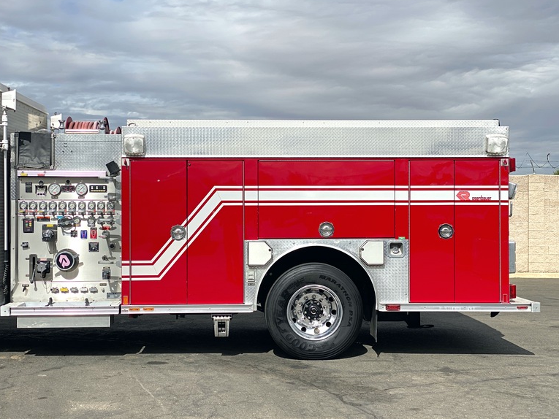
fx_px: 856
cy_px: 210
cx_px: 275
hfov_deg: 36.2
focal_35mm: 53
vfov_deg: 27.5
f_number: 2
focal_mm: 6
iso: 25
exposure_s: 1/3425
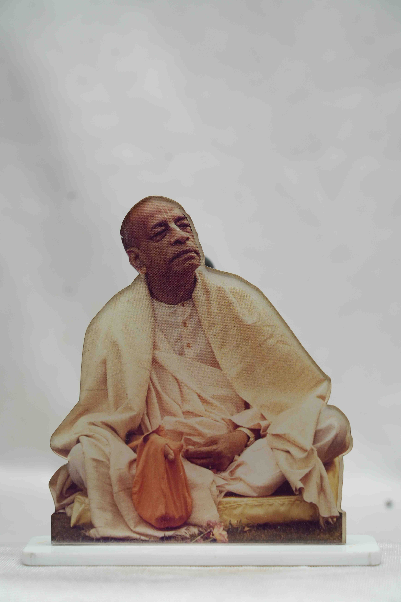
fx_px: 1754
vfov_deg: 19.5
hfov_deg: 13.0
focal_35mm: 105
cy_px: 301
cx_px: 200
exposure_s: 1/60
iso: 200
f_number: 5.6
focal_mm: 105
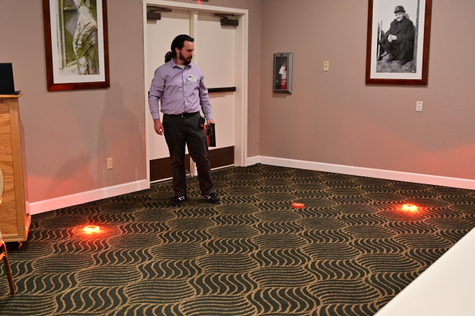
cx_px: 232
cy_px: 164
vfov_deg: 29.2
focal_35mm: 46
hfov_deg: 42.8
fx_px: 606
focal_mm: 44
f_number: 4
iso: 2000
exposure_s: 1/50
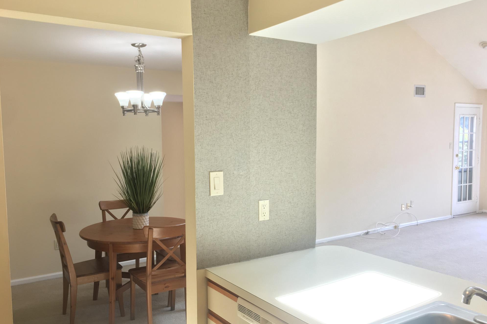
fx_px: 419
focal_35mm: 31
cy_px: 176
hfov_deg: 60.3
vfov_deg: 42.3
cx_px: 247
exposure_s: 1/30
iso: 25
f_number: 2.2
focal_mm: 4.15
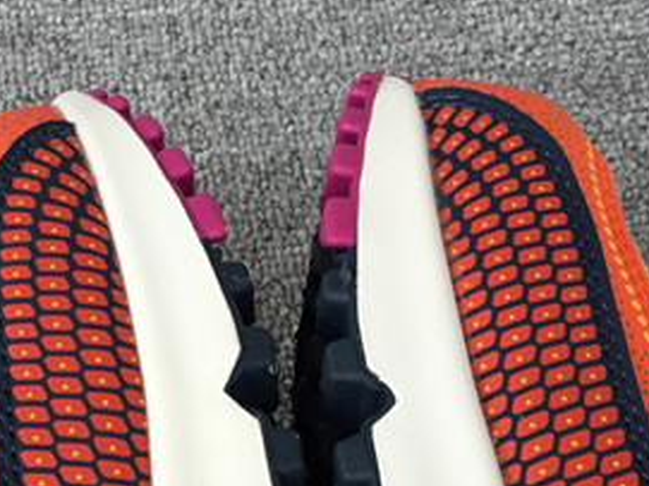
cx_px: 266
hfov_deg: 19.1
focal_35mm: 103
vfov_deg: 14.2
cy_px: 461
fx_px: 1930
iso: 25
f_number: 2.4
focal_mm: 3.3
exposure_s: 1/100
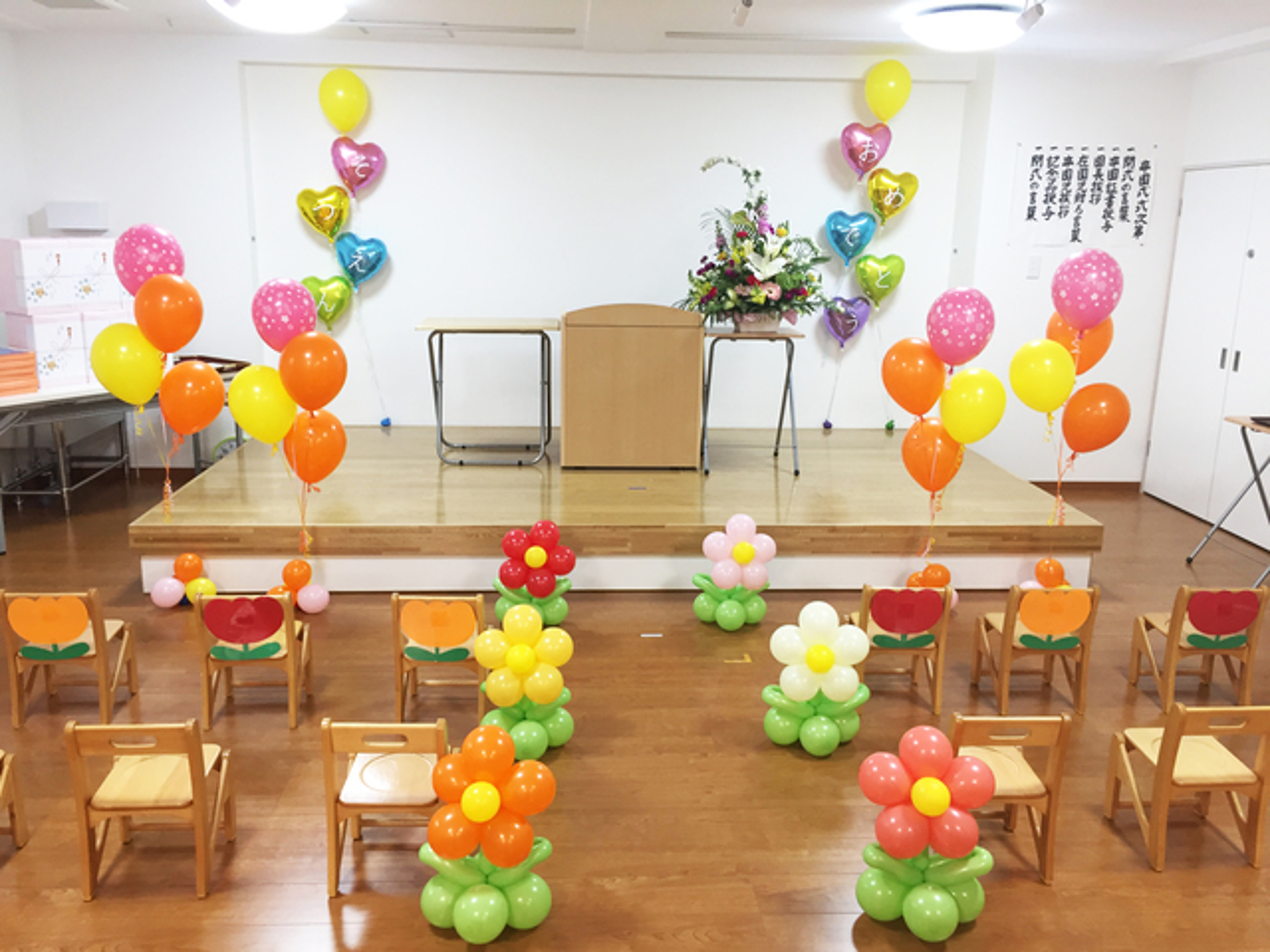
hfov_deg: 61.7
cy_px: 476
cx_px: 635
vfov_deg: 48.2
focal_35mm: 29
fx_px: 1064
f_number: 2.2
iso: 64
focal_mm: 4.15
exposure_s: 1/30
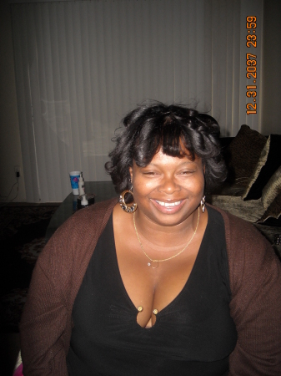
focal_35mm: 35
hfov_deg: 40.7
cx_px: 140
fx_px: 379
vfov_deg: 52.7
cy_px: 188
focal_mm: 5.7
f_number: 2.8
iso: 100
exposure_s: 1/60
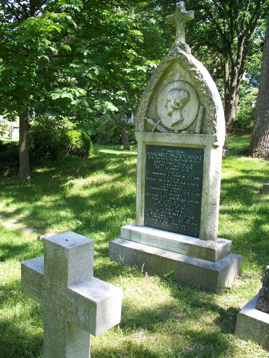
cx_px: 134
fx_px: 373
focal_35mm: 36
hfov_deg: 39.7
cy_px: 179
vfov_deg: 51.4
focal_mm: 7.54
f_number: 2.8
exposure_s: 1/160
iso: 64
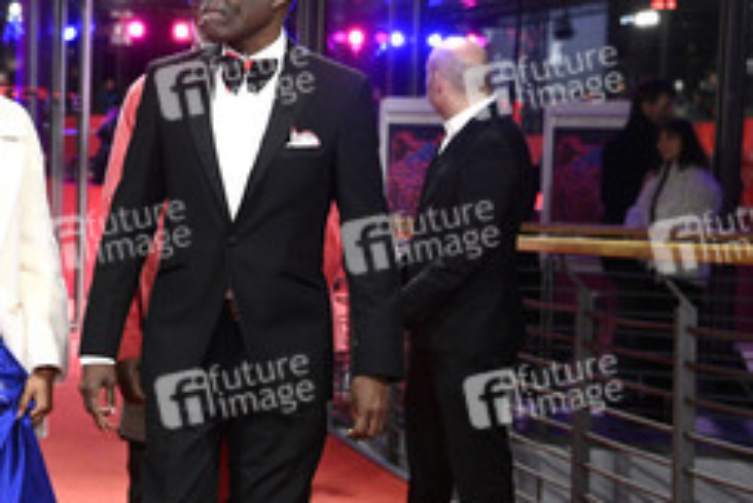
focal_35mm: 144
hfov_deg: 14.2
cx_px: 153
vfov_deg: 9.5
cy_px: 315
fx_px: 3014
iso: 5000
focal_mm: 78
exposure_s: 1/250
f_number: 5.6
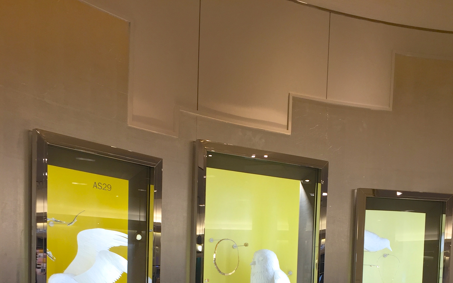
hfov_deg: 47.2
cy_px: 309
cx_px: 227
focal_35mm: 42
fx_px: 519
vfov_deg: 27.9
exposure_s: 1/101
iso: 32
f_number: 2.2
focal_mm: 4.15
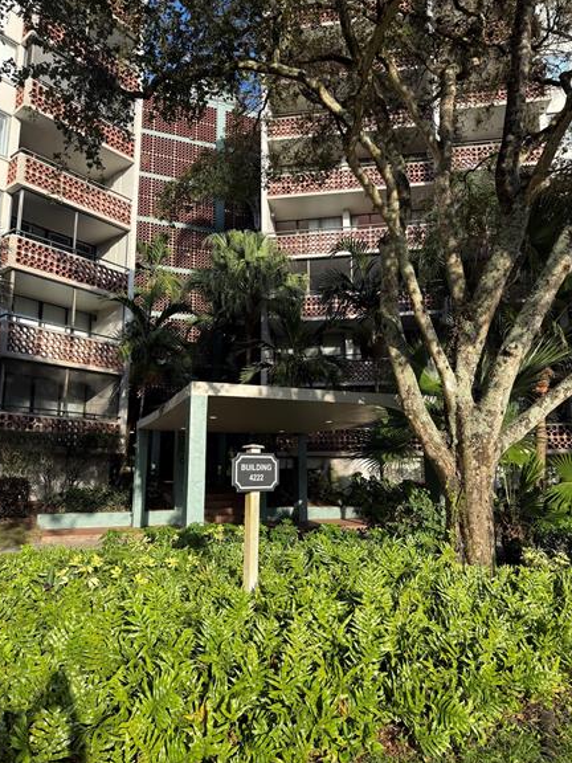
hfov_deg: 54.9
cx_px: 278
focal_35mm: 25
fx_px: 551
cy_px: 370
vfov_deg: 69.4
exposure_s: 1/1410
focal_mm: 6.76
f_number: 1.78
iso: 80
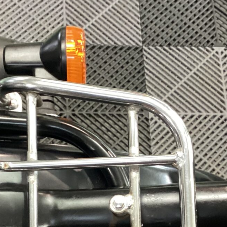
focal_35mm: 80
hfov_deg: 21.6
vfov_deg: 21.1
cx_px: 83
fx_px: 594
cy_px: 214
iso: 250
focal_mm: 3.3
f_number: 2.4
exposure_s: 1/33
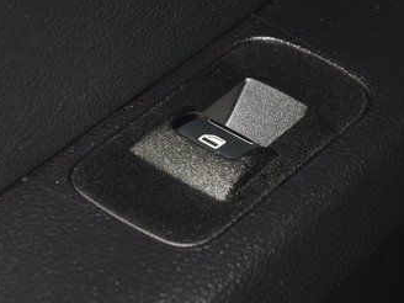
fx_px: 2299
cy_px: 132
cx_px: 212
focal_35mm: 197
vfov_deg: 7.5
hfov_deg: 10.0
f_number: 8
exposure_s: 1/125
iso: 160
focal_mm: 70
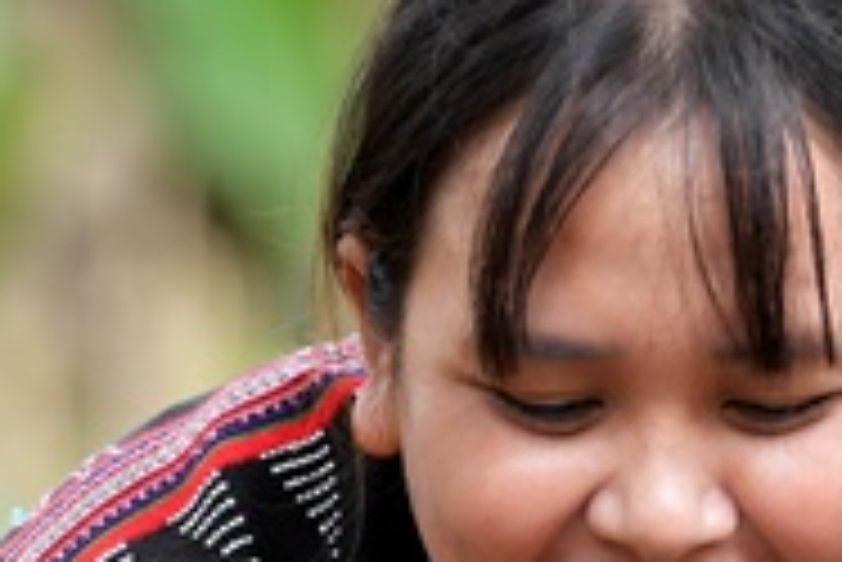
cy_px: 987
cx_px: 270
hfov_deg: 2.4
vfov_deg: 1.6
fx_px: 19849
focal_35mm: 848
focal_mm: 155
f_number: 3.2
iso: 160
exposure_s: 1/800
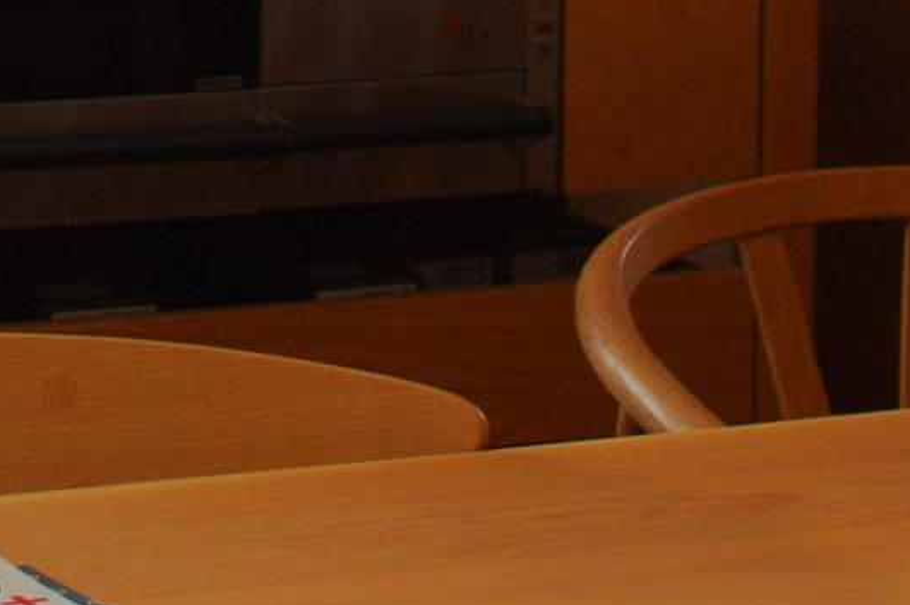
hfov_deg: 9.4
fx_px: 5480
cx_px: -170
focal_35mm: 217
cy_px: -752
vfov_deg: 6.1
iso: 400
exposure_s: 1/250
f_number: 3.5
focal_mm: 30
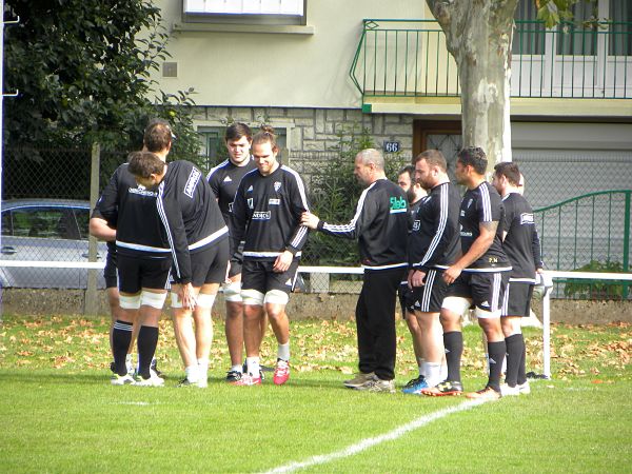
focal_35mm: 481
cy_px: 237
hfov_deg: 4.1
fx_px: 8782
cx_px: 316
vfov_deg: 3.1
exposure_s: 1/94.6
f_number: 5
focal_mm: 85.6
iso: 64
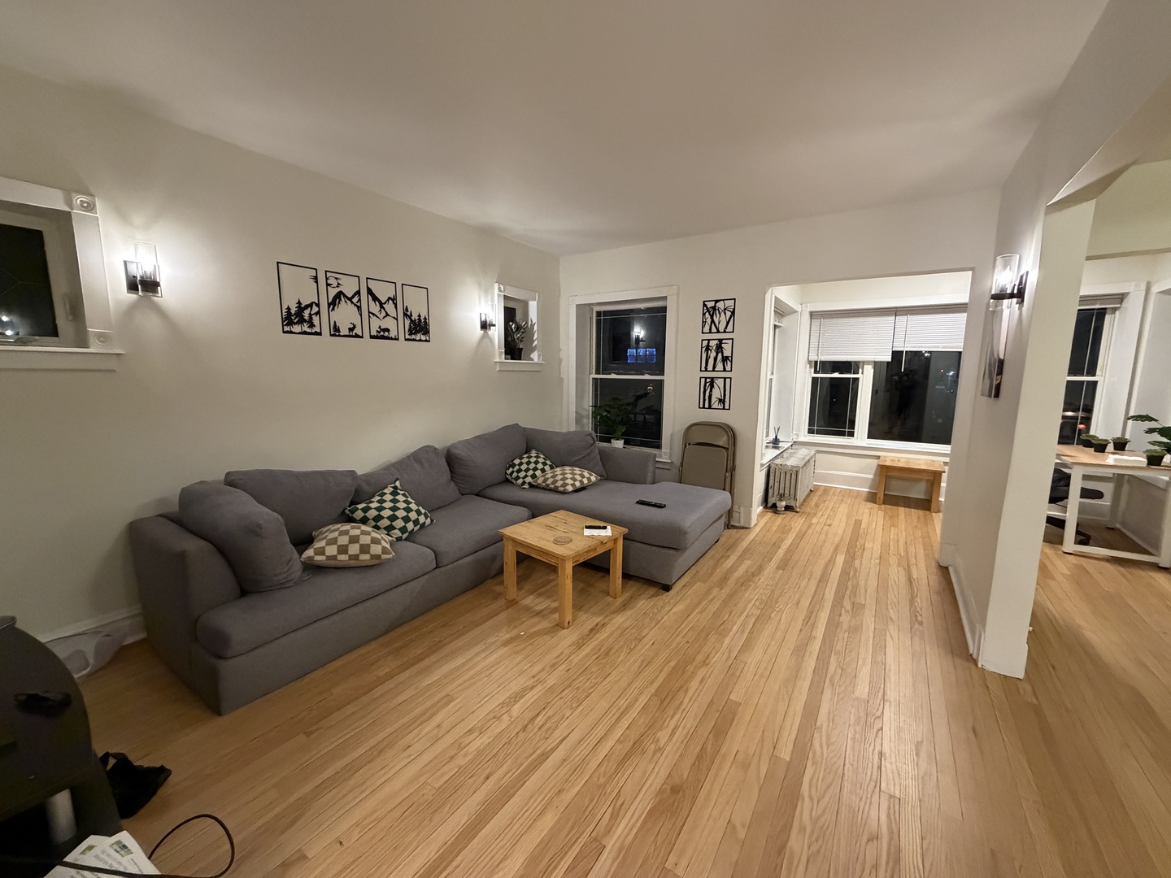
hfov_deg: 102.1
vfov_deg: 85.7
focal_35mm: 14
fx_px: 474
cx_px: 586
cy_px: 439
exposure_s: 1/60
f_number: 2.2
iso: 800
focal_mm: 2.22
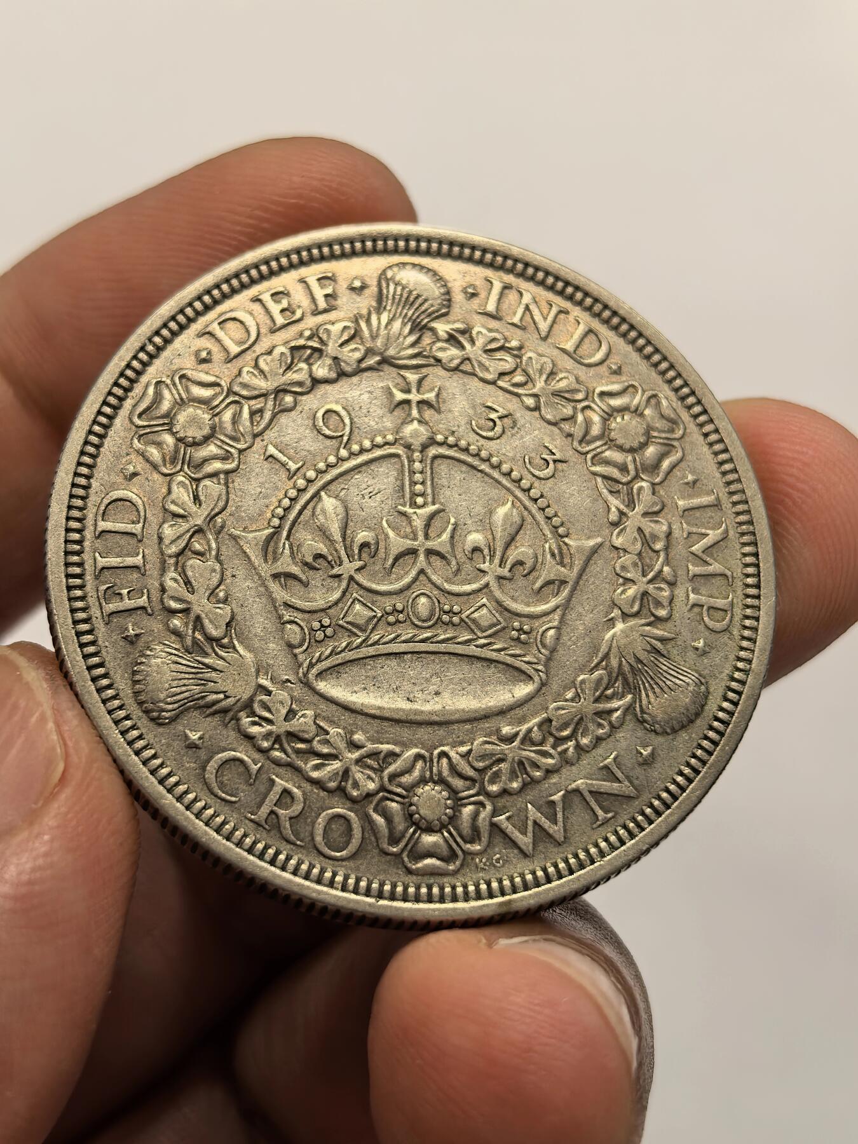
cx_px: 429
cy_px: 572
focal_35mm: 54
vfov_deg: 35.5
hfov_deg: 27.0
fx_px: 1785
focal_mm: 6.98
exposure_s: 1/100
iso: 200
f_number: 2
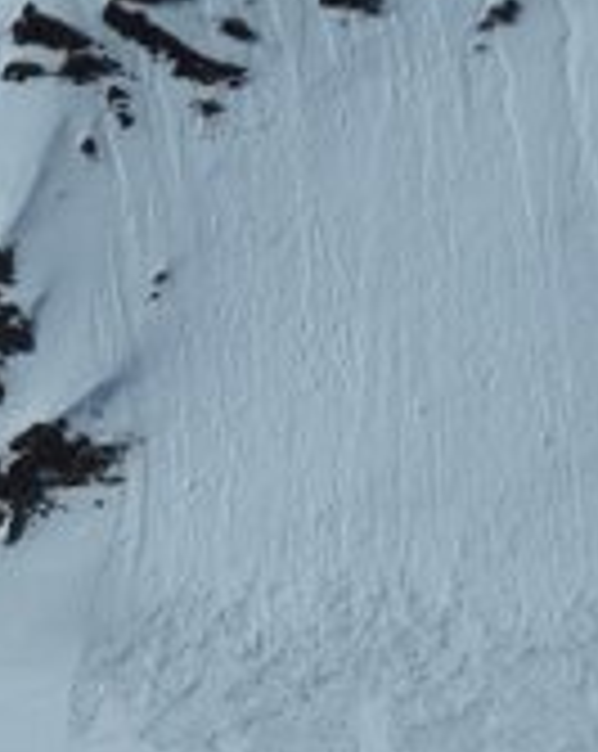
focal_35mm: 270
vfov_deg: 7.2
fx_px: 5990
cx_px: 319
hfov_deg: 5.7
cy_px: 126
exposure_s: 1/1600
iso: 80
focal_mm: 15.8
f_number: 6.3
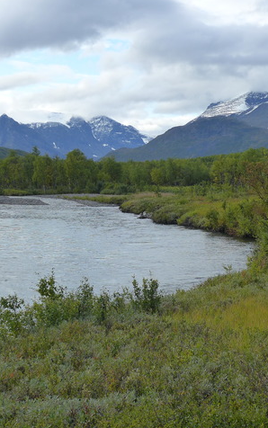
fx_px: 899
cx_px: 121
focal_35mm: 77
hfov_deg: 17.0
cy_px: 213
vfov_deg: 26.8
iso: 125
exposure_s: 1/1300
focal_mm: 9.8
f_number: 2.8
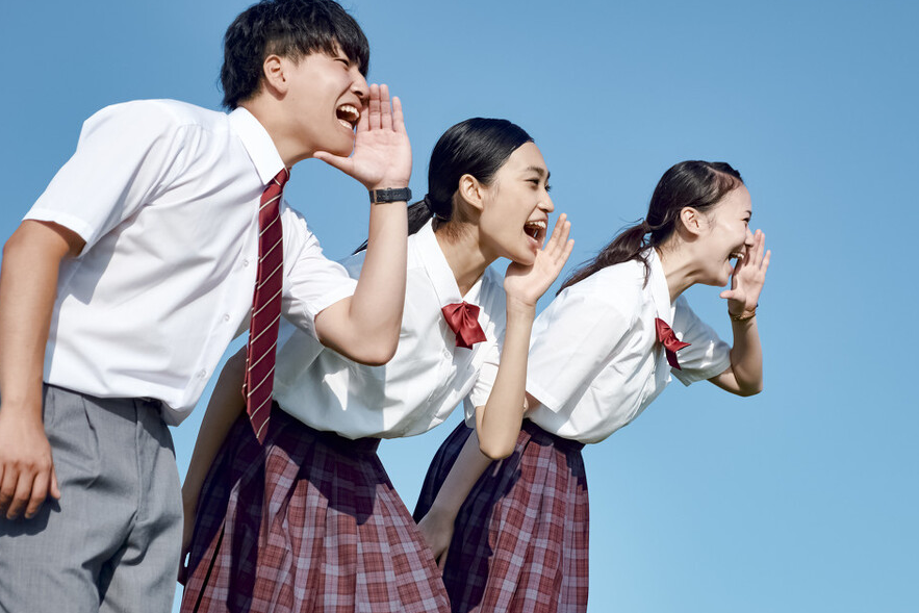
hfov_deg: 23.3
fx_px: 2221
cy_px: 354
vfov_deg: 15.7
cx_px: 559
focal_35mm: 87
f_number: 2.8
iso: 200
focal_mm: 42.7
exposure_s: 1/4000
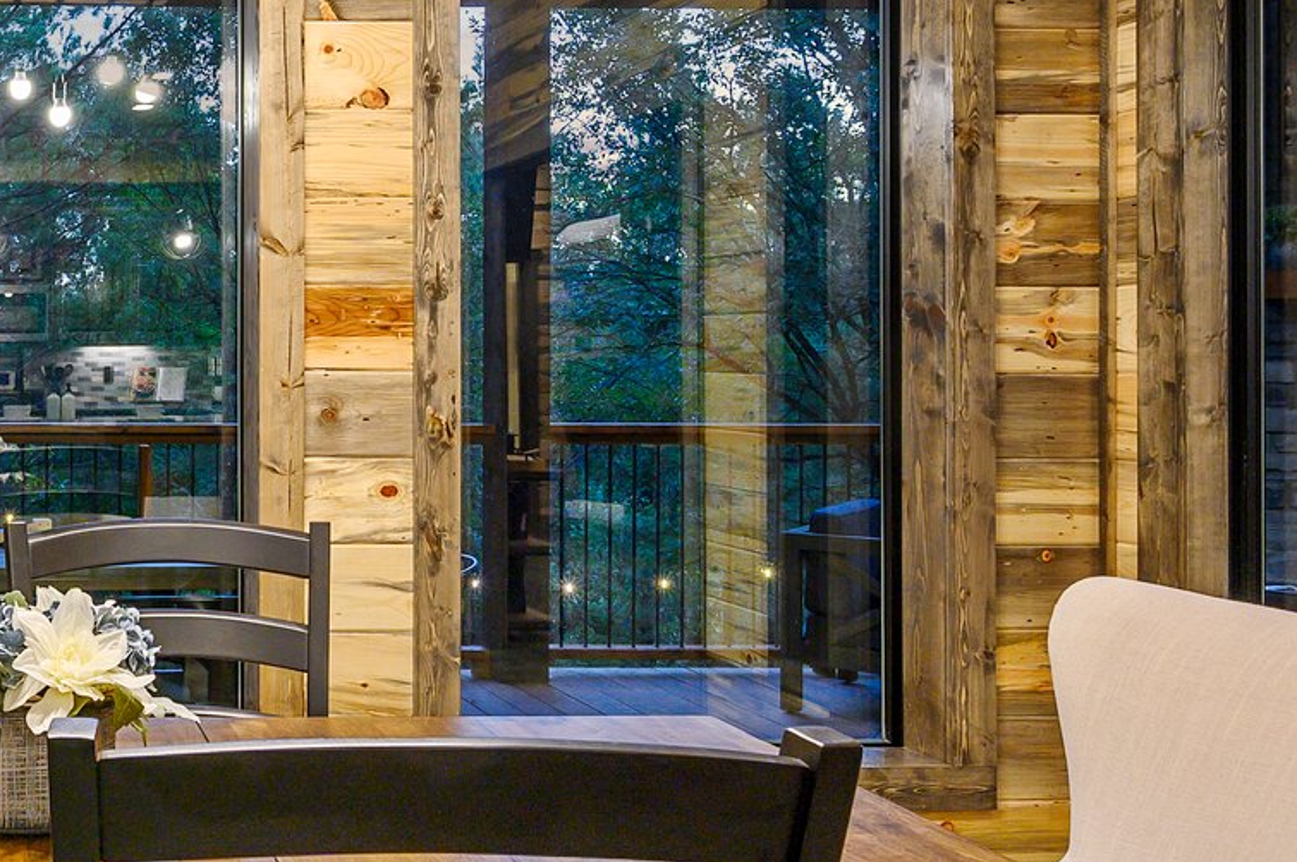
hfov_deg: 43.0
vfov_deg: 35.0
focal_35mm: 38
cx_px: -22
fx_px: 1368
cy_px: 386
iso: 200
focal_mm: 14
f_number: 9
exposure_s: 1/6
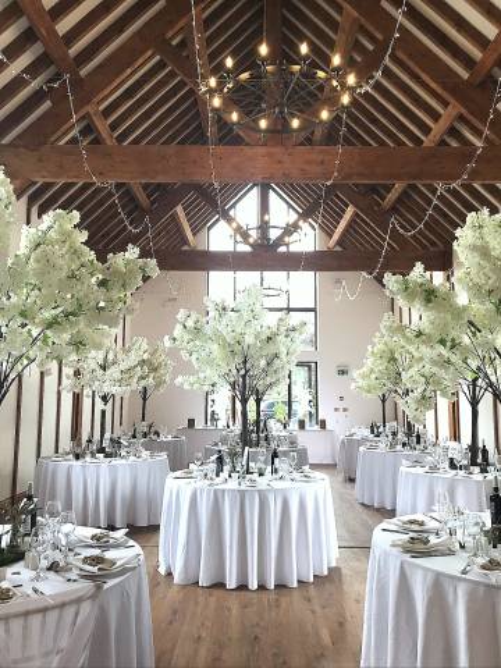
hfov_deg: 49.7
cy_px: 334
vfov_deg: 63.4
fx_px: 540
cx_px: 250
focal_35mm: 28
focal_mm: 3.99
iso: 32
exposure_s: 1/100
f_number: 1.8
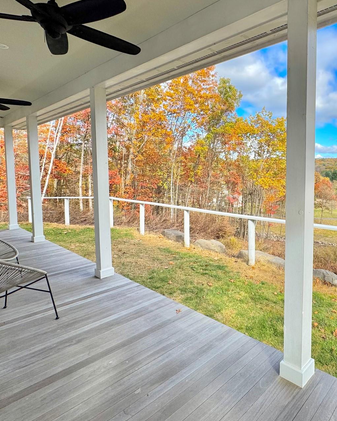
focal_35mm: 22
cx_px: 248
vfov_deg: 74.8
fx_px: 274
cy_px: 190
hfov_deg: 60.1
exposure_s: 1/821
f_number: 2.2
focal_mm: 2.22
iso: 40
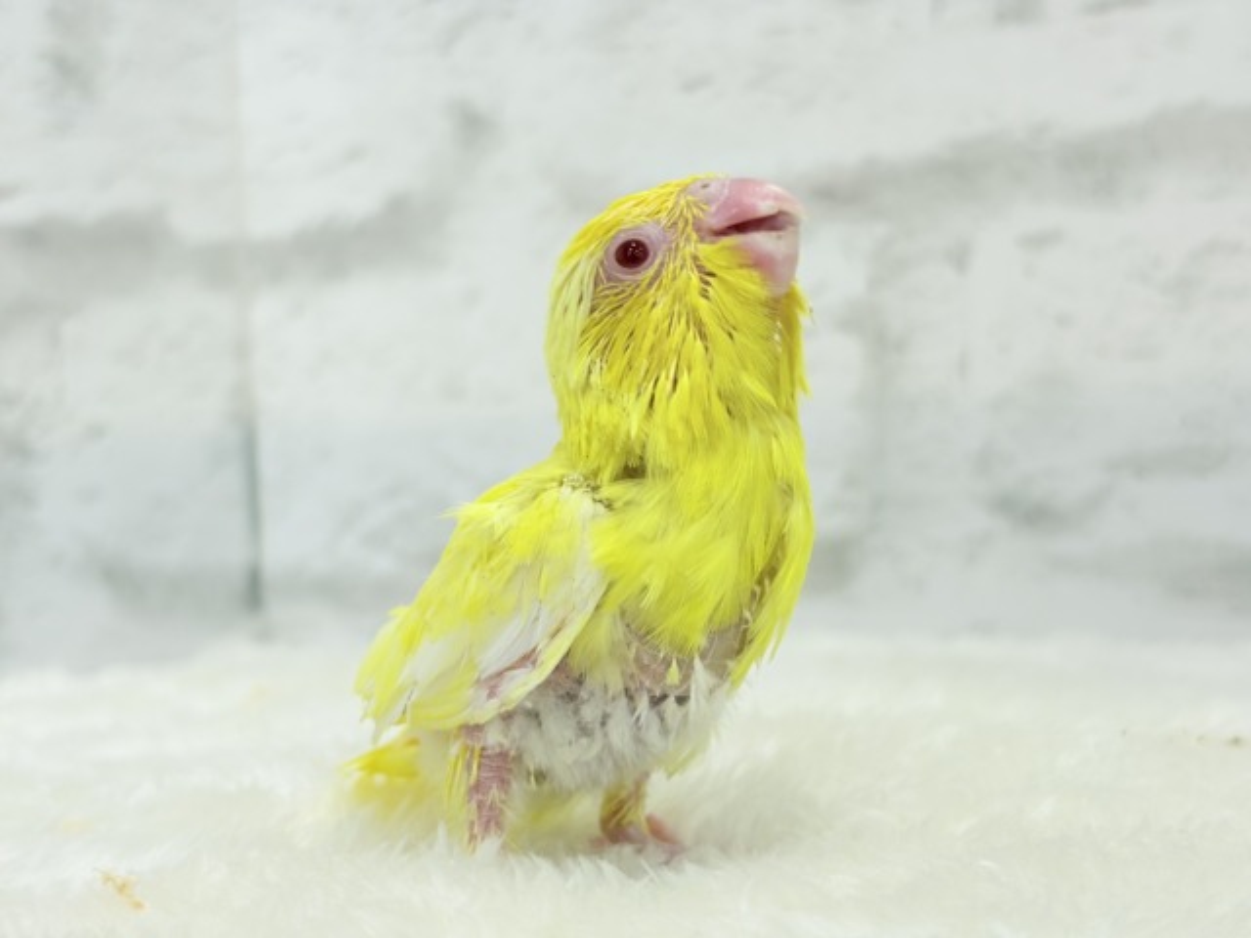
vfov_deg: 28.0
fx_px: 1879
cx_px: 626
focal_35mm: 52
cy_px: 469
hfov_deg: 36.8
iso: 25
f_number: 1.6
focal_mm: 5.96
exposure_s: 1/50
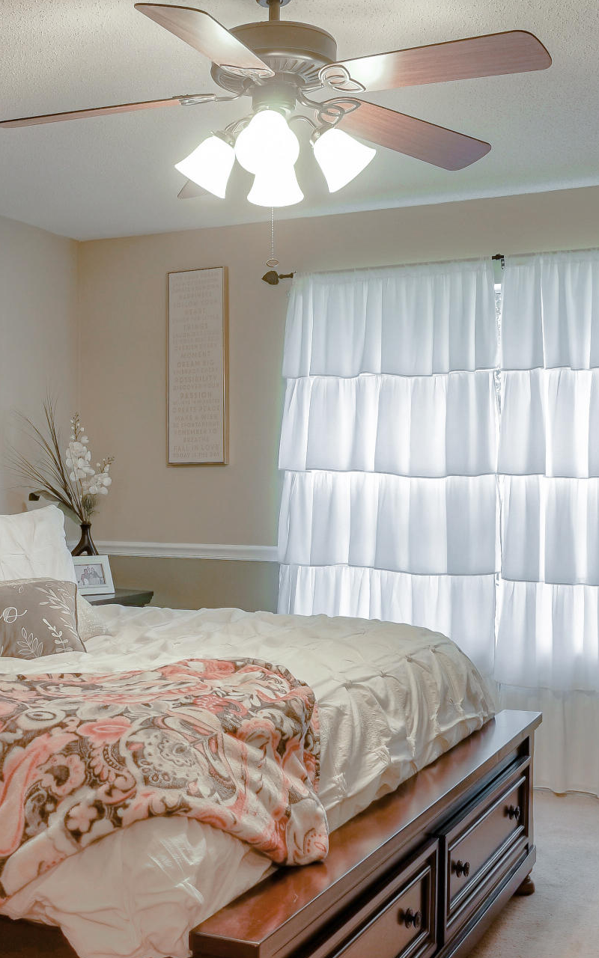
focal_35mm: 43
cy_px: 476
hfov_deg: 29.5
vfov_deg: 46.2
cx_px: 174
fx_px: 1123
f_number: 8
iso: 100
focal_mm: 18
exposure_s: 1/1.67
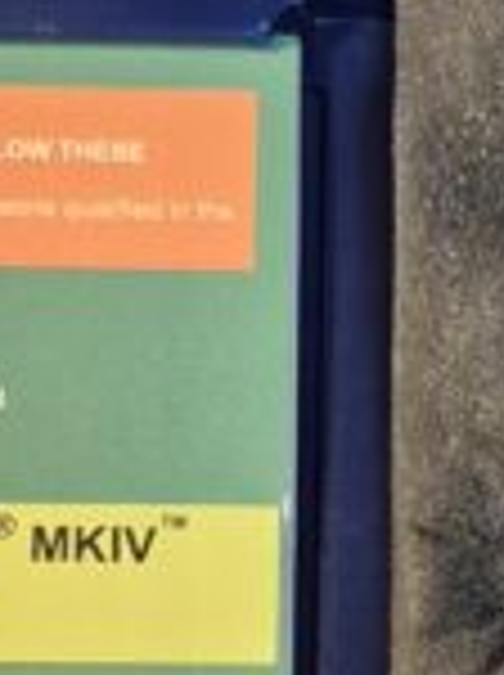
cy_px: 810
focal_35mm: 123
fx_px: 2395
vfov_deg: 15.5
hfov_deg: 11.2
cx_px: 891
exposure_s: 1/120
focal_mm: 5.4
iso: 640
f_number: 1.8
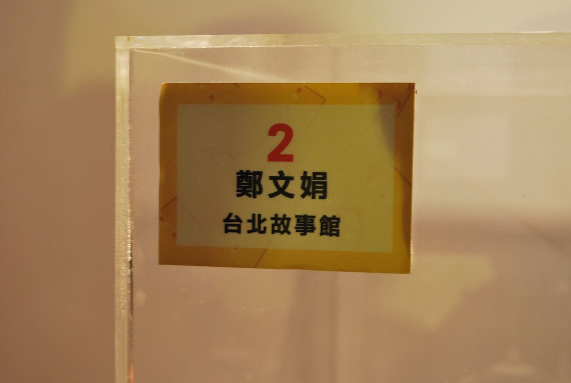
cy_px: 192
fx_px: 1143
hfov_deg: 28.0
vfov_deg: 19.0
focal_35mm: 72
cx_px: 286
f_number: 5.6
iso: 800
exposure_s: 1/15
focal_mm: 48
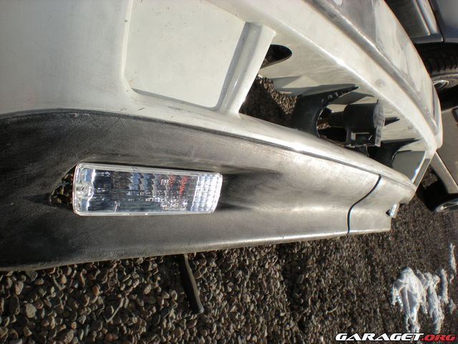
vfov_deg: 37.7
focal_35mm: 38
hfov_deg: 49.0
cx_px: 229
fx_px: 503
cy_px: 172
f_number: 4.6
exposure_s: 1/689
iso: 64
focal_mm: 6.3
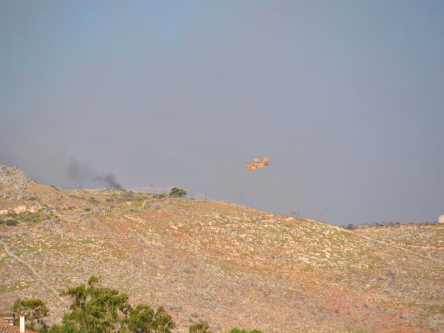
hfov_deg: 6.1
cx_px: 208
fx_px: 4181
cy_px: 166
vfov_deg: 4.6
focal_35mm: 326
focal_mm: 200
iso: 400
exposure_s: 1/1600
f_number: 6.3
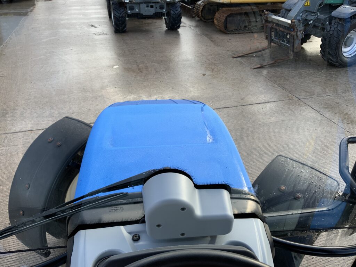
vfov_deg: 48.2
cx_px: 178
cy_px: 134
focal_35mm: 29
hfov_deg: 61.7
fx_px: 298
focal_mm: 3
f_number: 1.8
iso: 16
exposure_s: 1/142
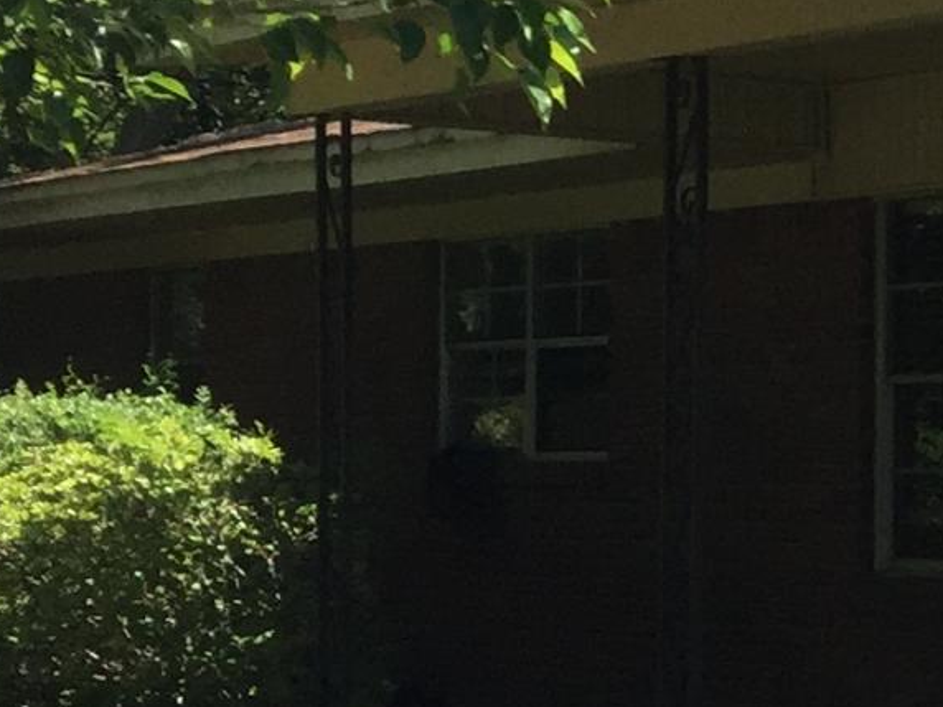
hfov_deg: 10.9
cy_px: 580
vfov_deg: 9.7
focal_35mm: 152
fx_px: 4141
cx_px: 2318
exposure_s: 1/1412
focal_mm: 4.15
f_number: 2.2
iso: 32
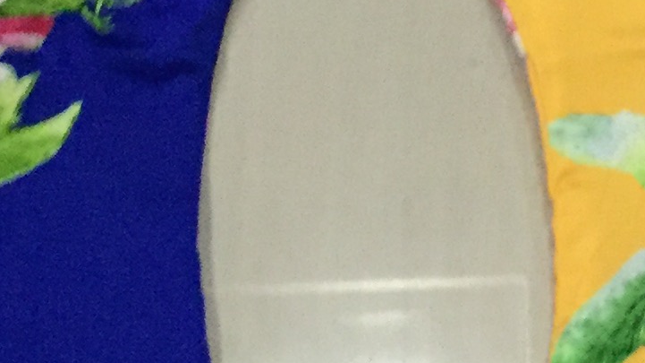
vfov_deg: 7.9
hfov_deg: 14.0
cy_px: 177
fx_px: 2616
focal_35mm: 153
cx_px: 401
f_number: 2.4
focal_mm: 3.3
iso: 400
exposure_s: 1/17
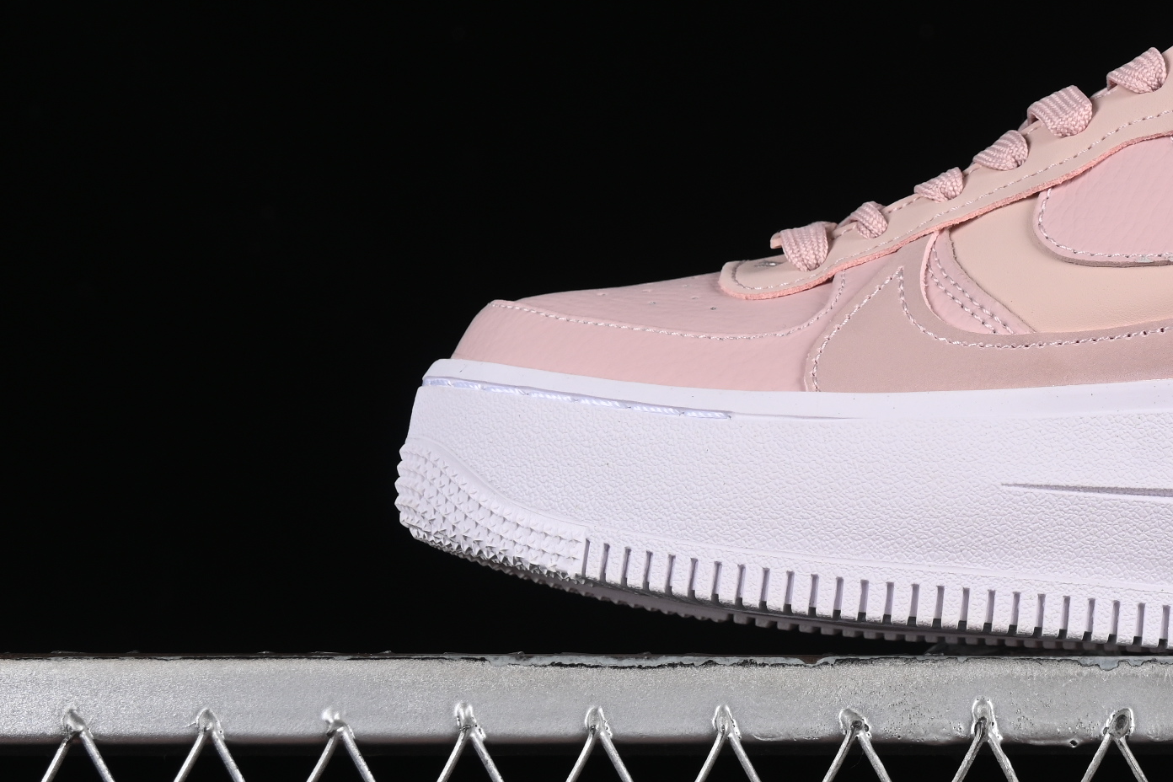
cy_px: 169
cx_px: 1133
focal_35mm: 150
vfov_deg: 9.1
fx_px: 4887
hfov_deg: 13.5
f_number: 8
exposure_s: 1/80
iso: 160
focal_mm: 50
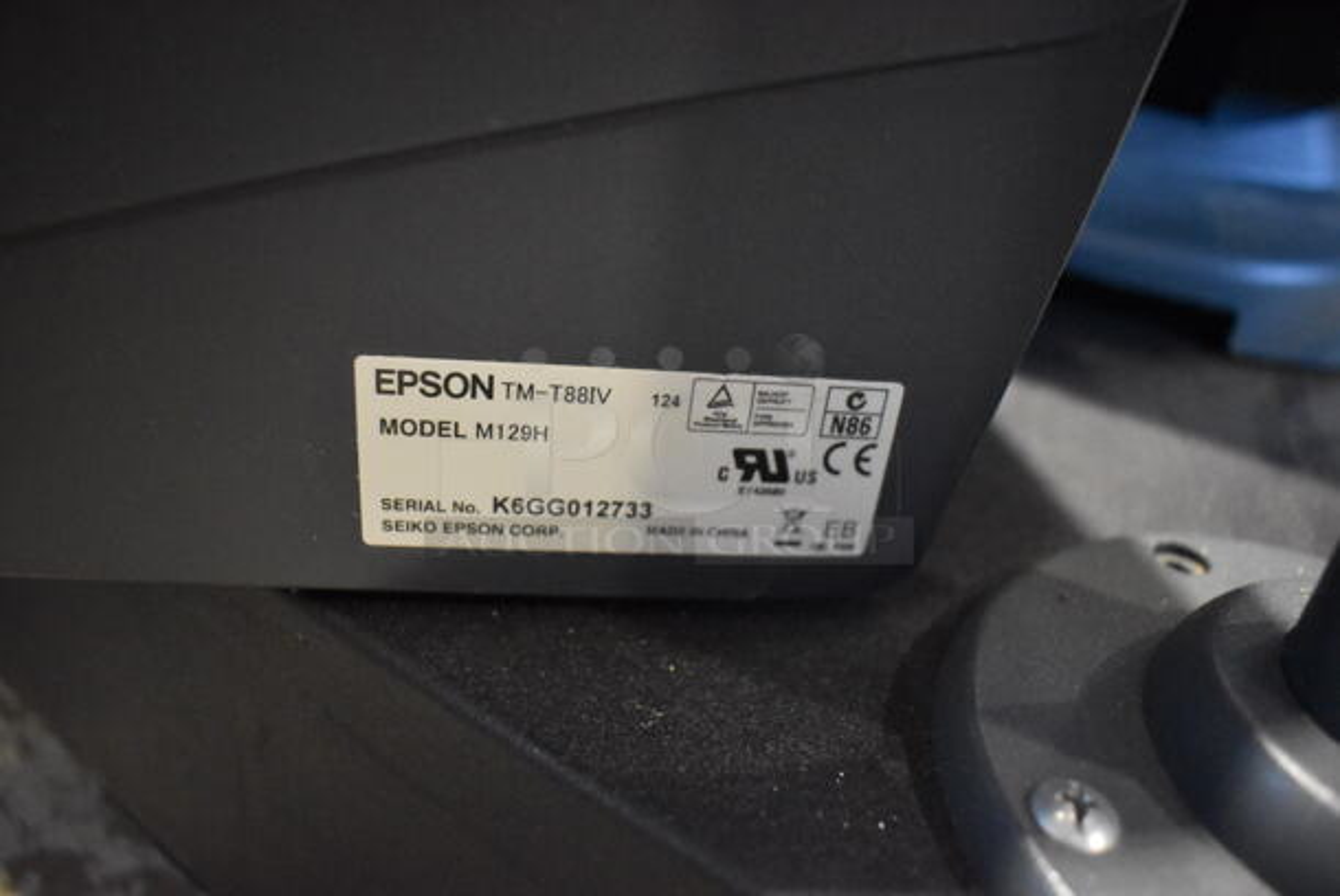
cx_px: 670
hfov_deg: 67.3
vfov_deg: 48.0
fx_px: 1006
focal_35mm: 27
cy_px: 448
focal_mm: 18
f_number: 3.5
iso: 8000
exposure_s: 1/125
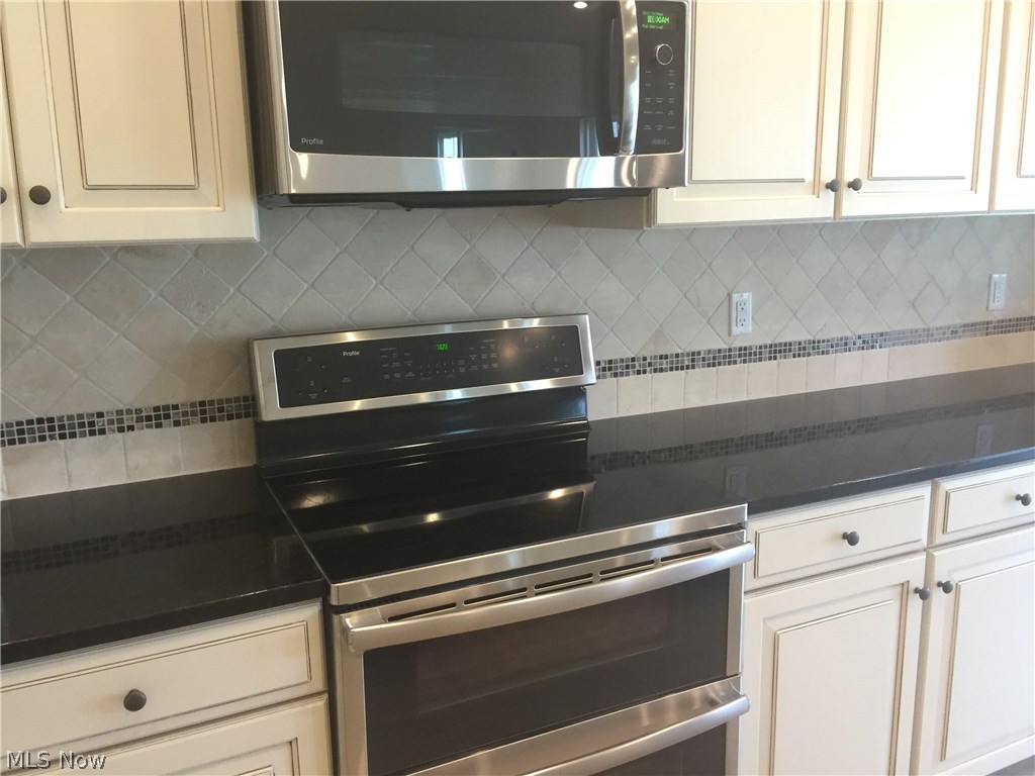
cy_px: 388
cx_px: 518
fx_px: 867
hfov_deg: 61.7
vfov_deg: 48.2
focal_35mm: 29
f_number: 2.2
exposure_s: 1/15
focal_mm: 4.15
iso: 80
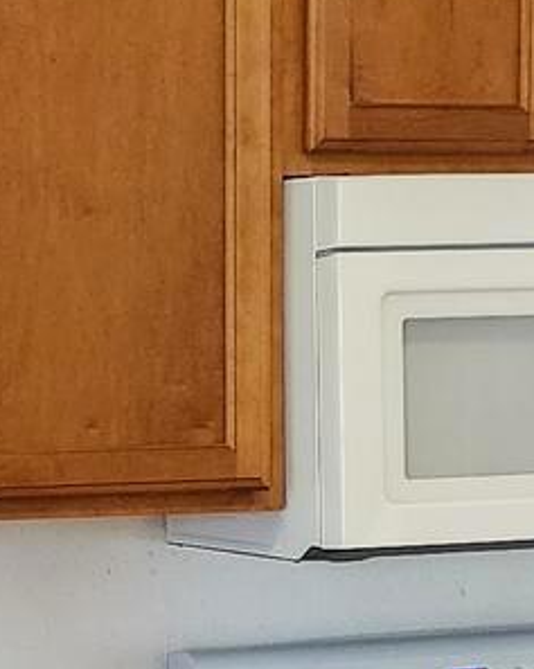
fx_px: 3067
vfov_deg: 12.4
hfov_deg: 9.7
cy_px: 473
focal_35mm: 155
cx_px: -232
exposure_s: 1/120
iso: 500
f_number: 1.8
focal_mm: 6.4
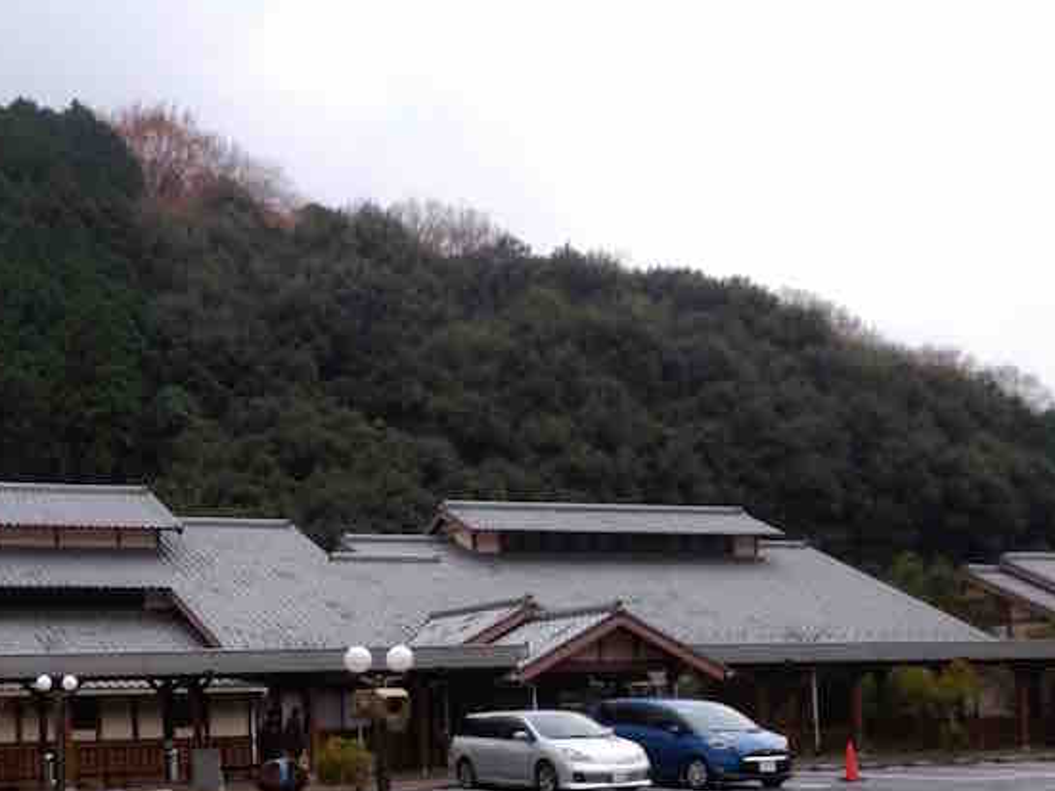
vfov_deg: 29.0
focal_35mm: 49
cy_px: 640
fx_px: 1493
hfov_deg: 36.8
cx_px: 134
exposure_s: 1/180
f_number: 2.4
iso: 40
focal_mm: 2.87
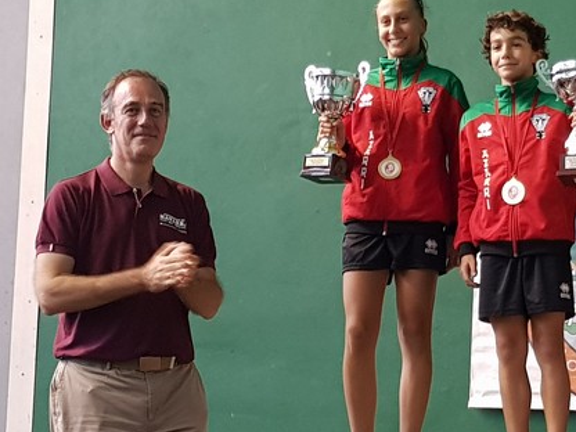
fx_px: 832
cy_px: 187
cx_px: 421
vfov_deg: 29.1
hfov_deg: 37.4
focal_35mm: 50
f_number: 1.7
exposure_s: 1/33
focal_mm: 4.2
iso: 160
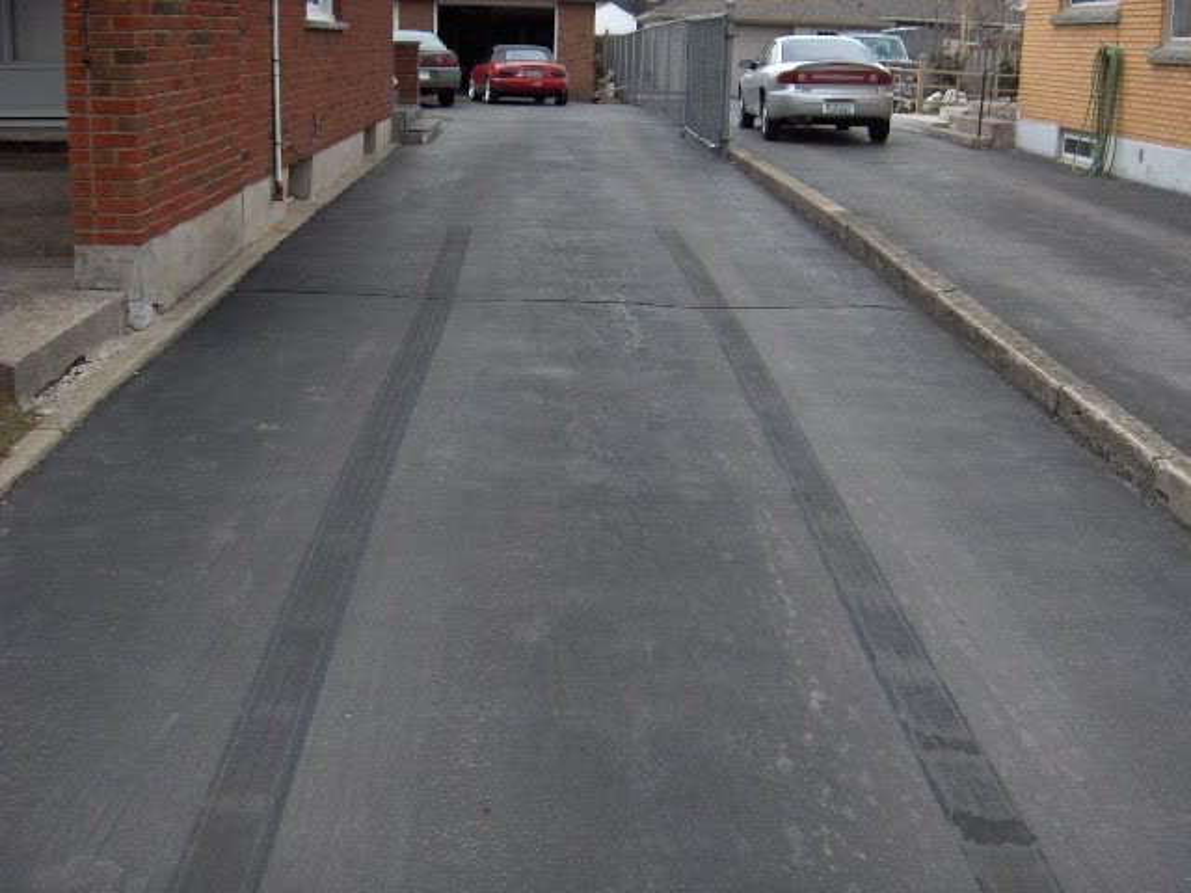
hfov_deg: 47.9
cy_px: 446
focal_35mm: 39
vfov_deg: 36.8
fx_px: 1342
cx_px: 596
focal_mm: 8
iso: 120
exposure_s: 1/91
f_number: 2.8
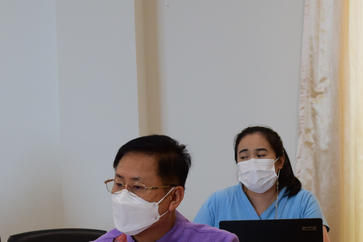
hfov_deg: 12.8
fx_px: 1623
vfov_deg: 8.5
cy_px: 197
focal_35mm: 161
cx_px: 159
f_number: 6.3
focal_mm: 50
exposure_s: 1/125
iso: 1250
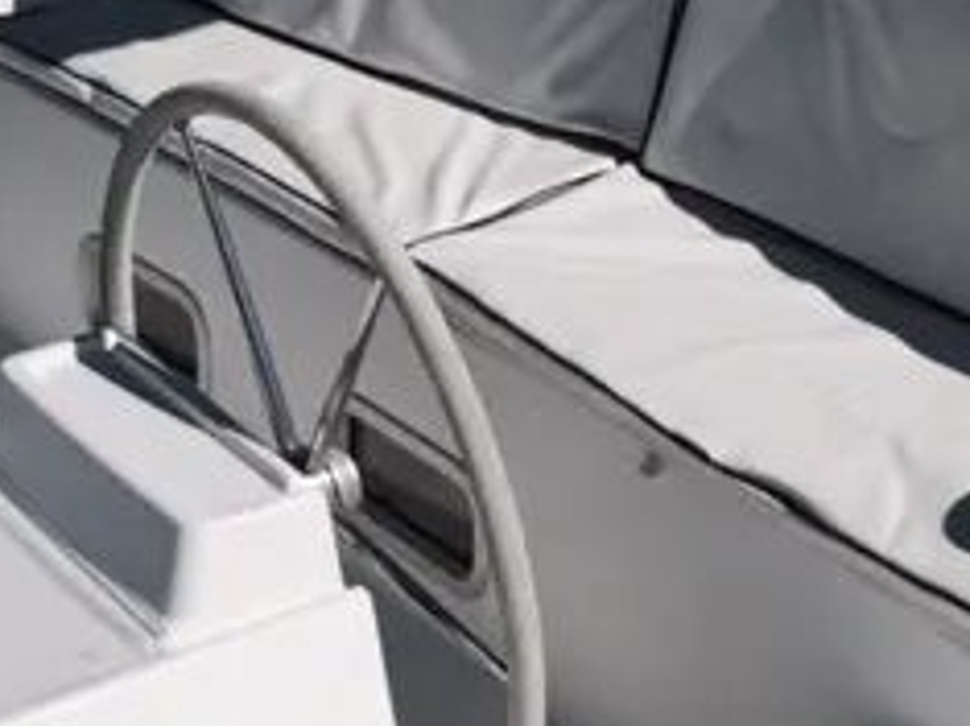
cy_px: 450
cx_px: 772
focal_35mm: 79
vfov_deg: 18.6
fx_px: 2213
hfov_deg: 24.3
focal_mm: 4.15
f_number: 2.2
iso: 32
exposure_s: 1/7937
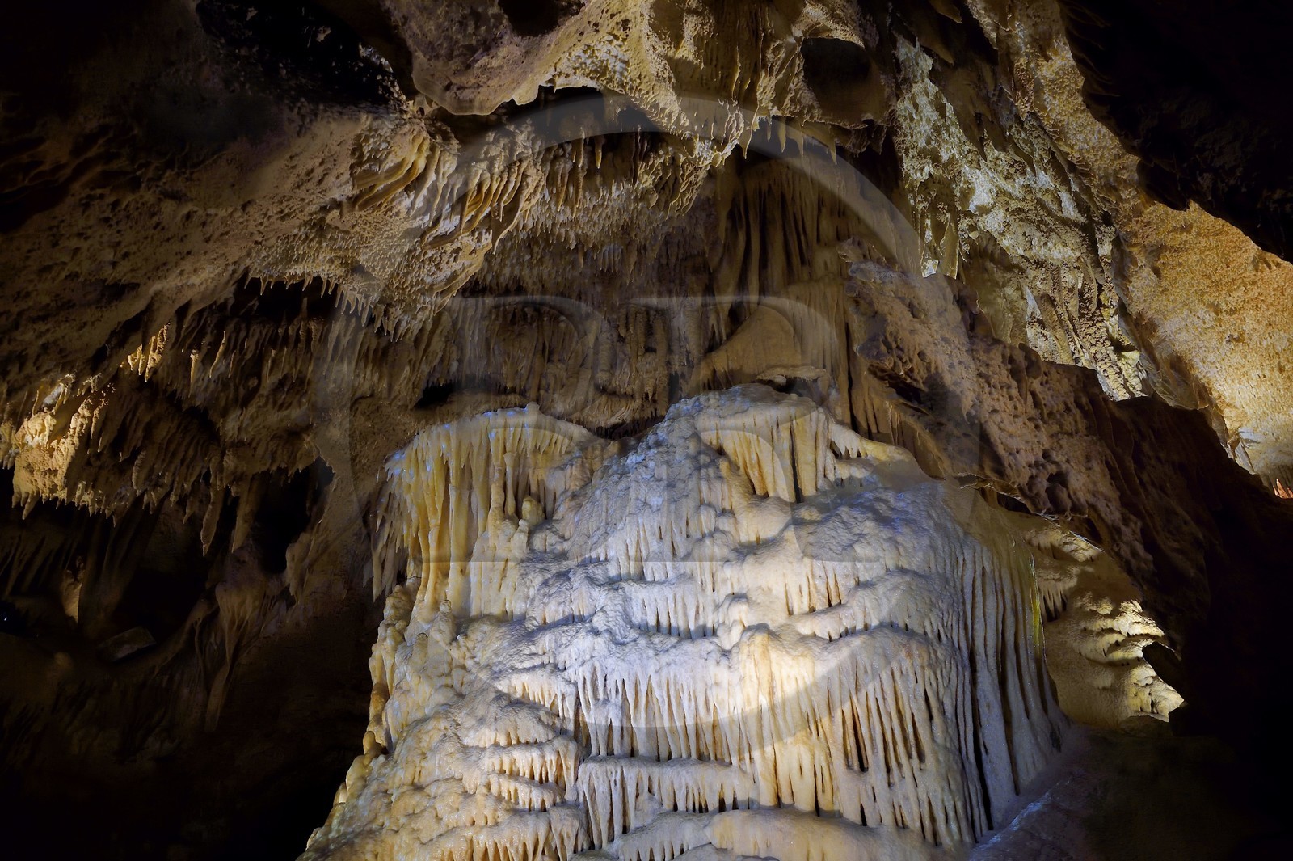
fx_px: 862
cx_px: 646
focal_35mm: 24
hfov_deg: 73.8
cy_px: 430
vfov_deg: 53.1
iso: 1600
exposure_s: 1/50
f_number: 7.1
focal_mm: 24
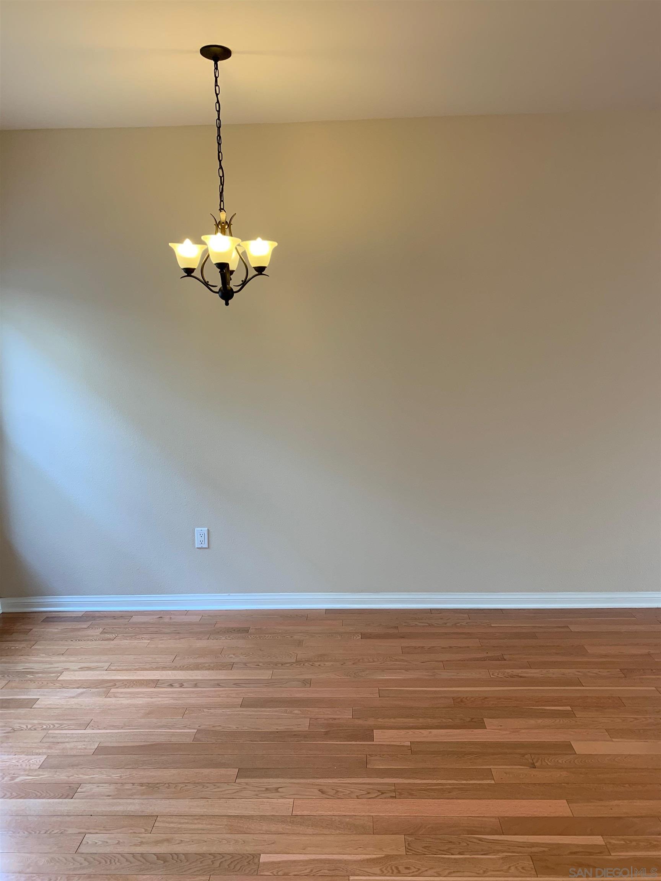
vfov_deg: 67.3
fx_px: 662
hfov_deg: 53.1
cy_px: 440
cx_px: 330
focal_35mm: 26
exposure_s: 1/60
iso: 50
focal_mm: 4.25
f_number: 1.8
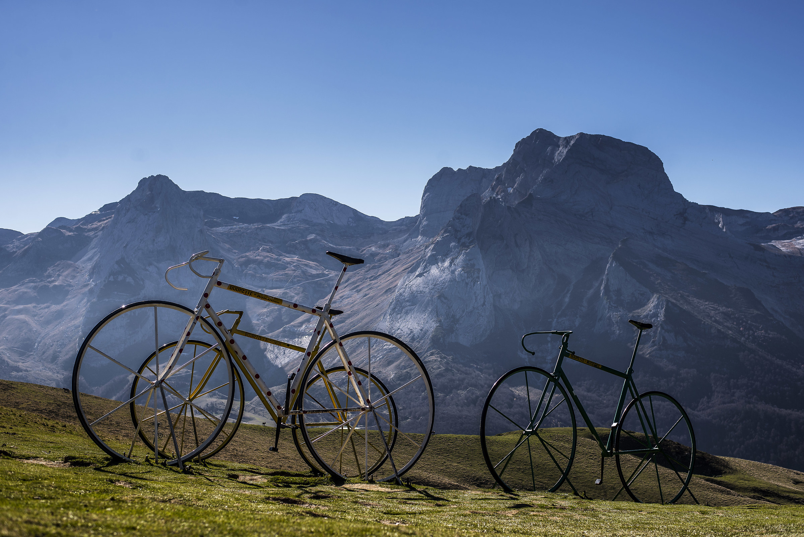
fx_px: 1117
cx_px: 402
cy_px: 268
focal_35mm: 50
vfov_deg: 27.0
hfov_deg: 39.6
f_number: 4.5
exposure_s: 1/1000
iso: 320
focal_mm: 50
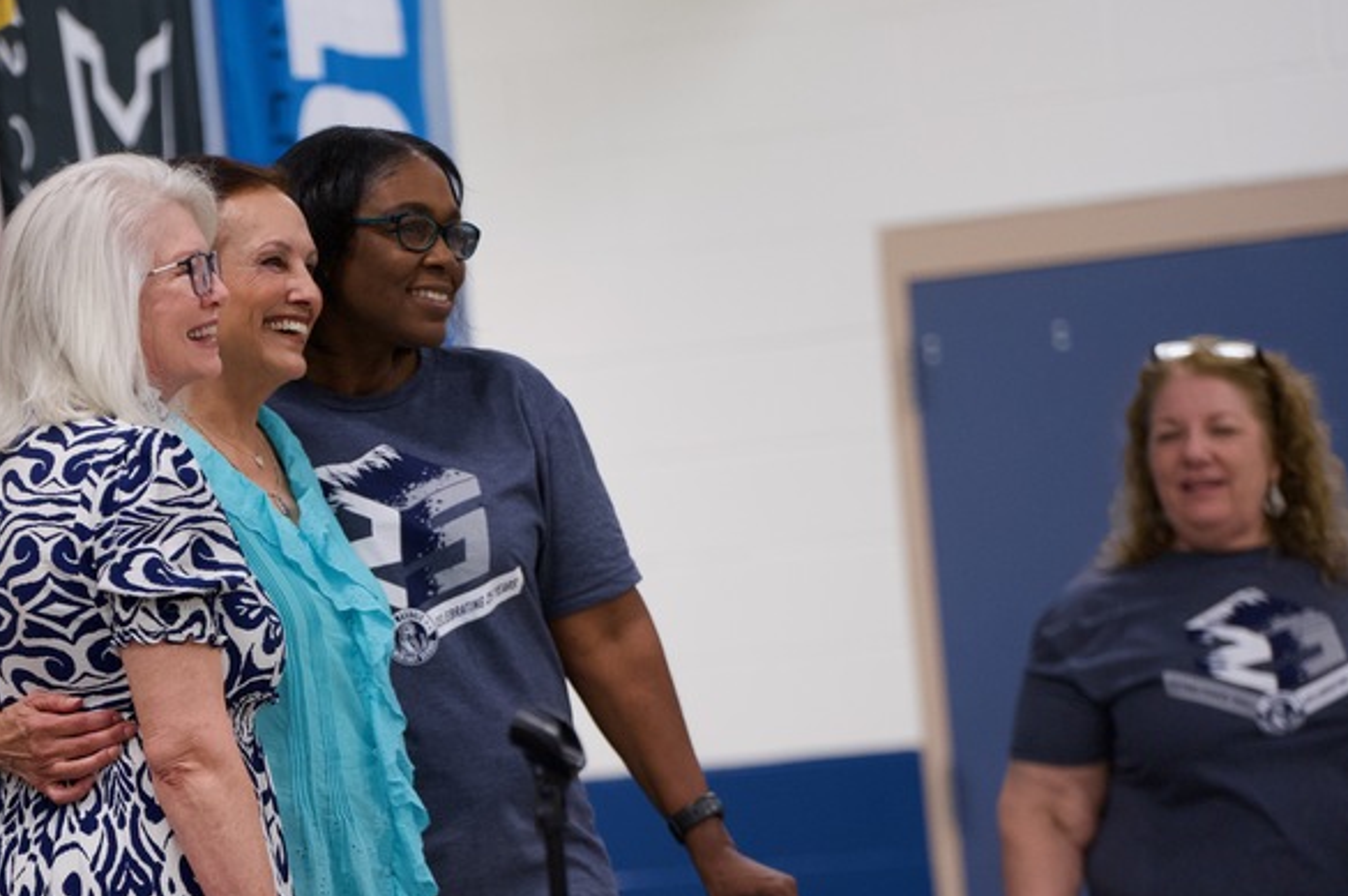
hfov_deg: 9.8
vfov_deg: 6.5
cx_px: 277
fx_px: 7857
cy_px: 519
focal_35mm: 210
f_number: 2.8
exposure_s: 1/320
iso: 2500
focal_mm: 120
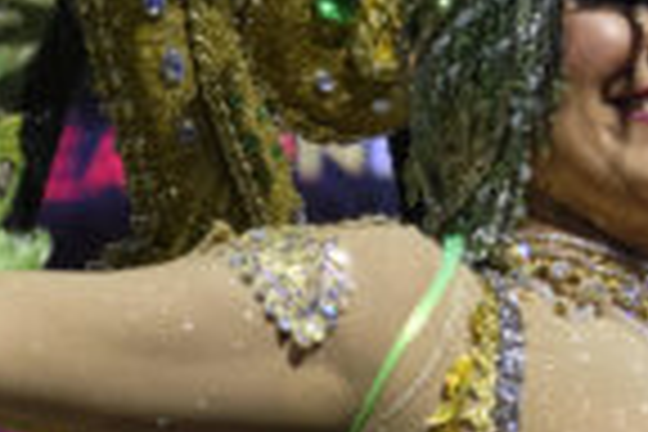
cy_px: -187
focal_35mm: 572
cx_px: 770
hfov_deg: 3.6
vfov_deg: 2.4
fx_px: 10295
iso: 1250
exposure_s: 1/500
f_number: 4
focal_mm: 68.7
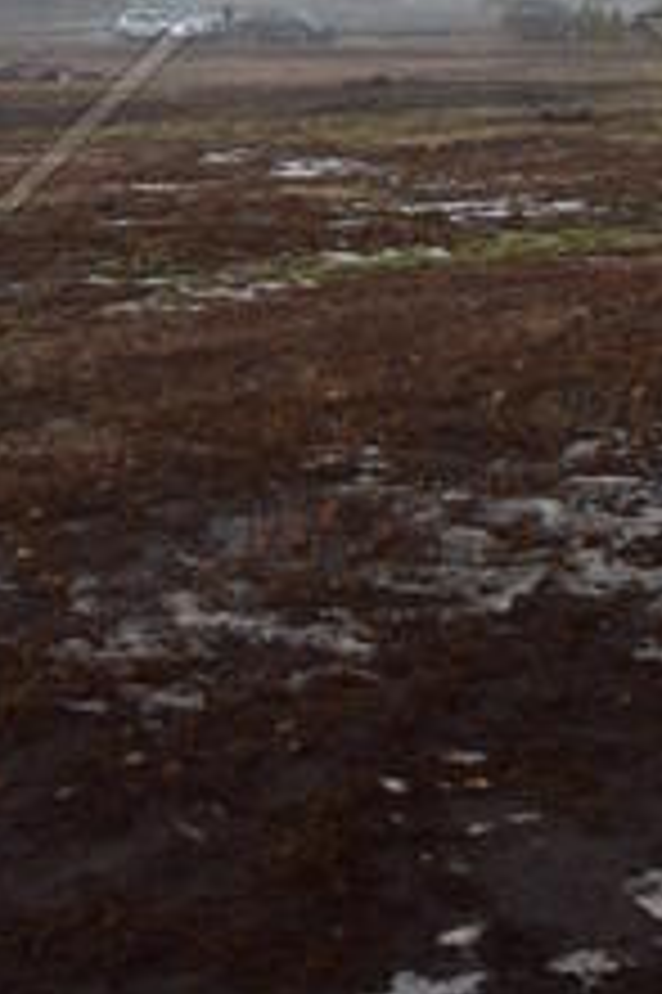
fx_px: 1961
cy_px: -211
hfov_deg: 19.1
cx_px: 421
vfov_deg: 25.4
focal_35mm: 71
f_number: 4
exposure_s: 1/60
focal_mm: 18
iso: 100
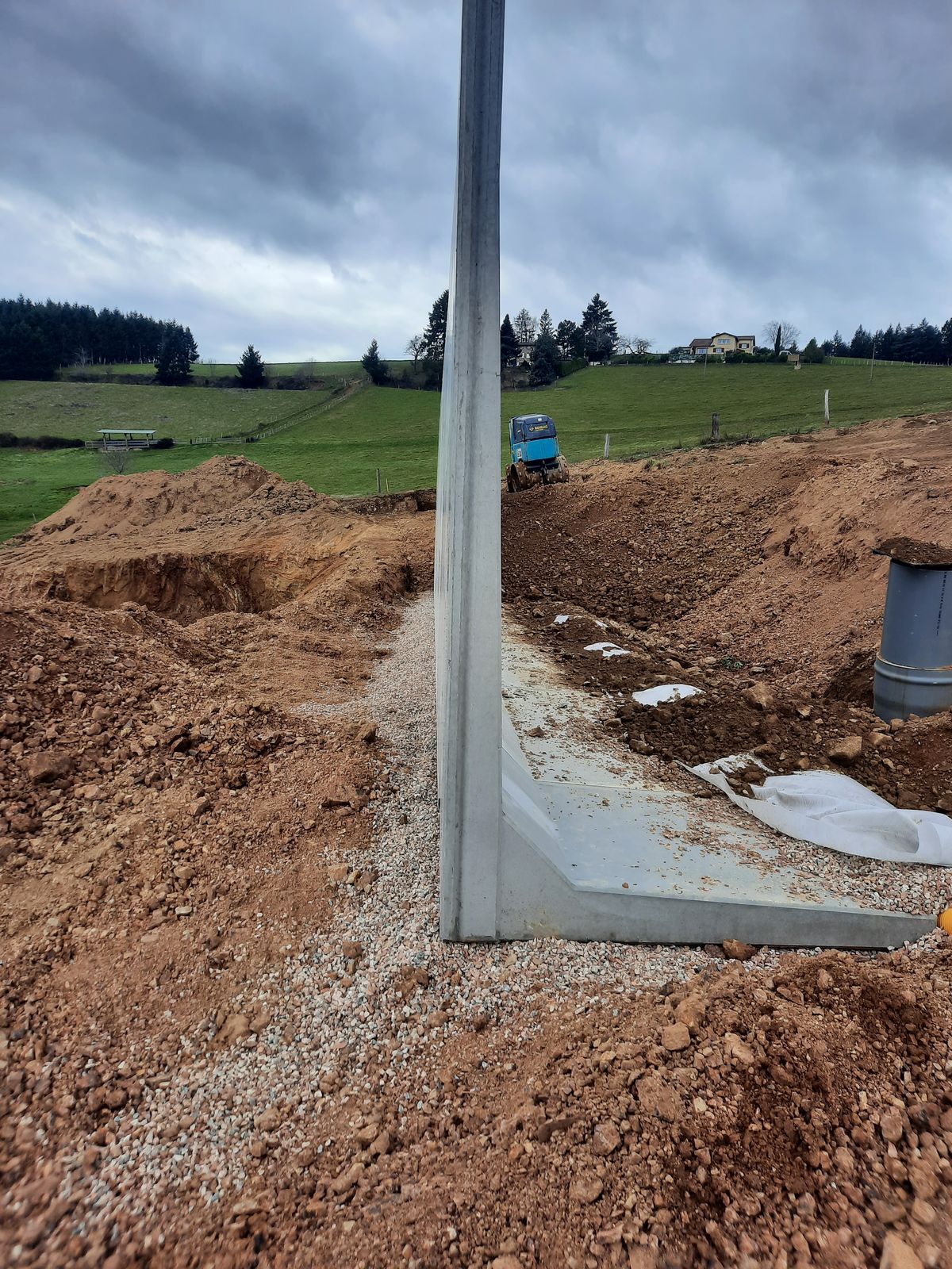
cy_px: 634
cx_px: 476
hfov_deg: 54.9
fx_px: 917
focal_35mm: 25
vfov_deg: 69.4
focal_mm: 4.6
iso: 32
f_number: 2
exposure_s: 1/732
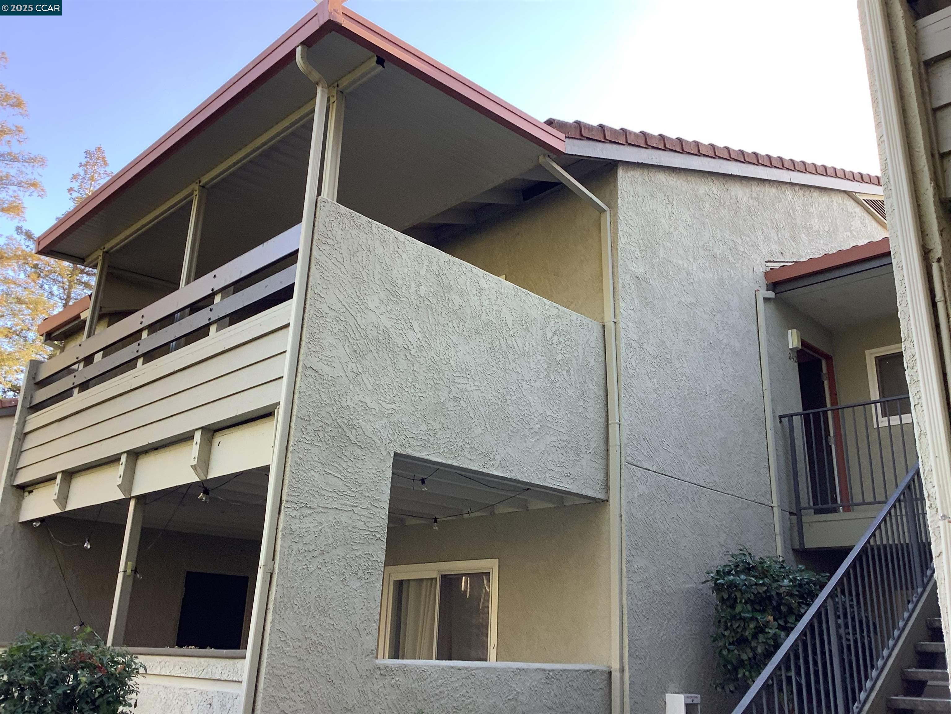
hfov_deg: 58.4
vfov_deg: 45.4
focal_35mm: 31
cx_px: 476
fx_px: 852
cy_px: 357
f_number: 2.4
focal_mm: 3.3
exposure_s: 1/120
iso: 50
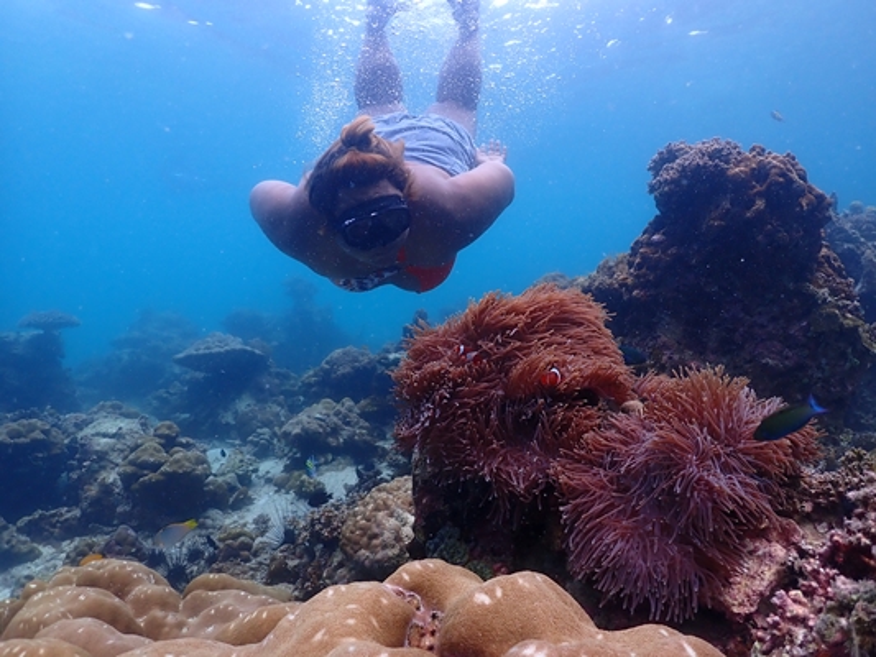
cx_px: 438
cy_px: 328
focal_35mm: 25
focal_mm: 4.5
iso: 160
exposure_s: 1/125
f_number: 2.8
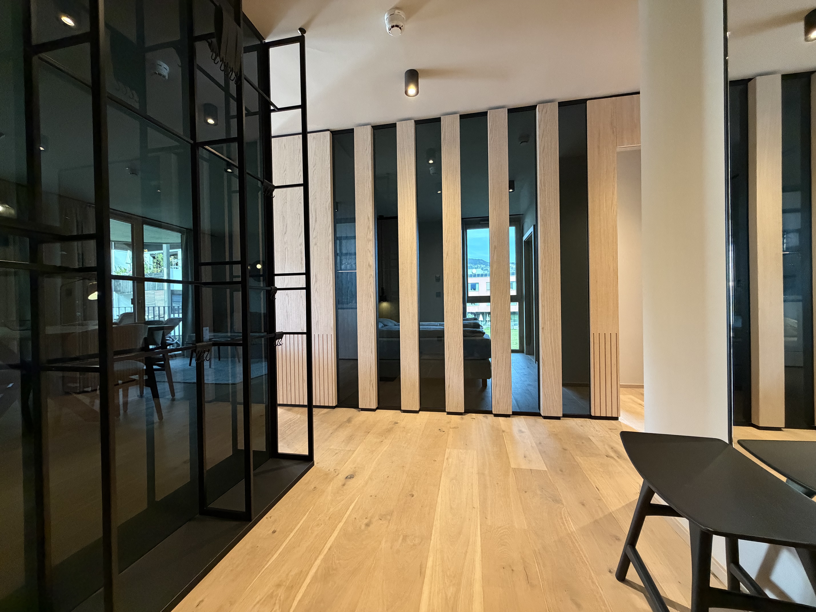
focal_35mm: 14
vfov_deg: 85.7
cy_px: 306
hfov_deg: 102.1
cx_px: 408
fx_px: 330
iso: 640
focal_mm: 2.22
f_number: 2.2
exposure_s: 1/50
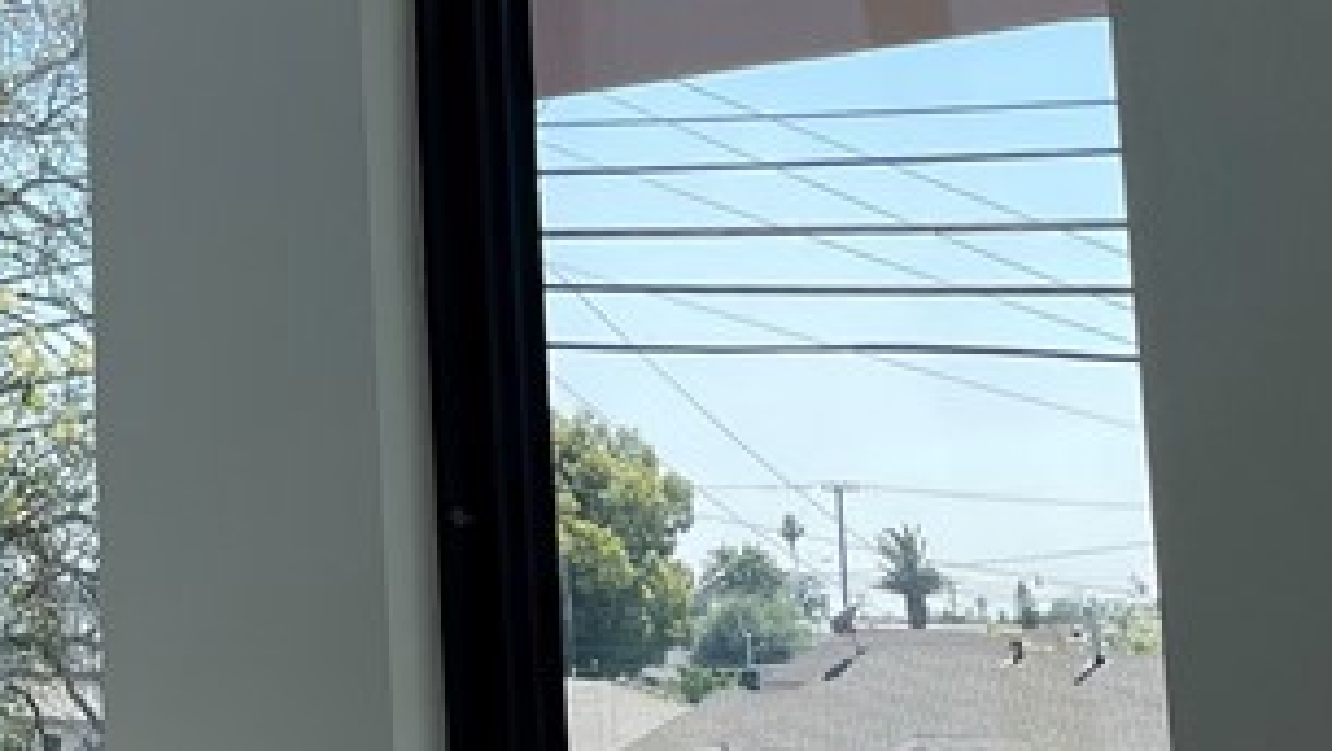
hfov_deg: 20.2
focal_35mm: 95
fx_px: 3357
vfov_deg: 12.5
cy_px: -114
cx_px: -480
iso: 32
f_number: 1.6
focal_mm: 4.2
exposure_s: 1/1233
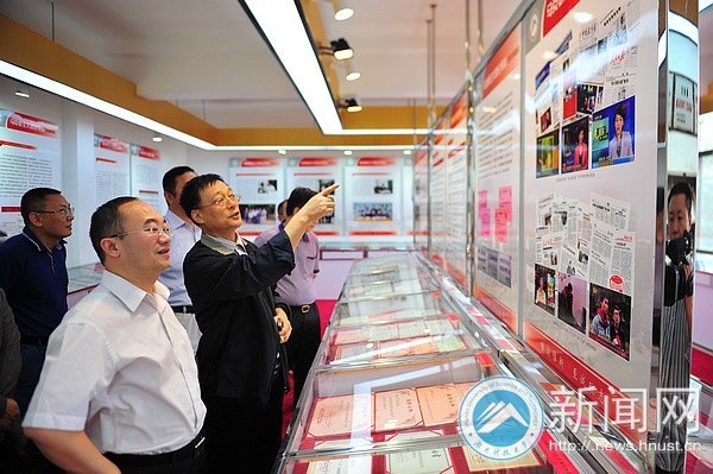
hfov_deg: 73.8
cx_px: 356
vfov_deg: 53.1
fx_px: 475
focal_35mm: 24
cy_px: 237
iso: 640
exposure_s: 1/160
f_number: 2.8
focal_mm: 24
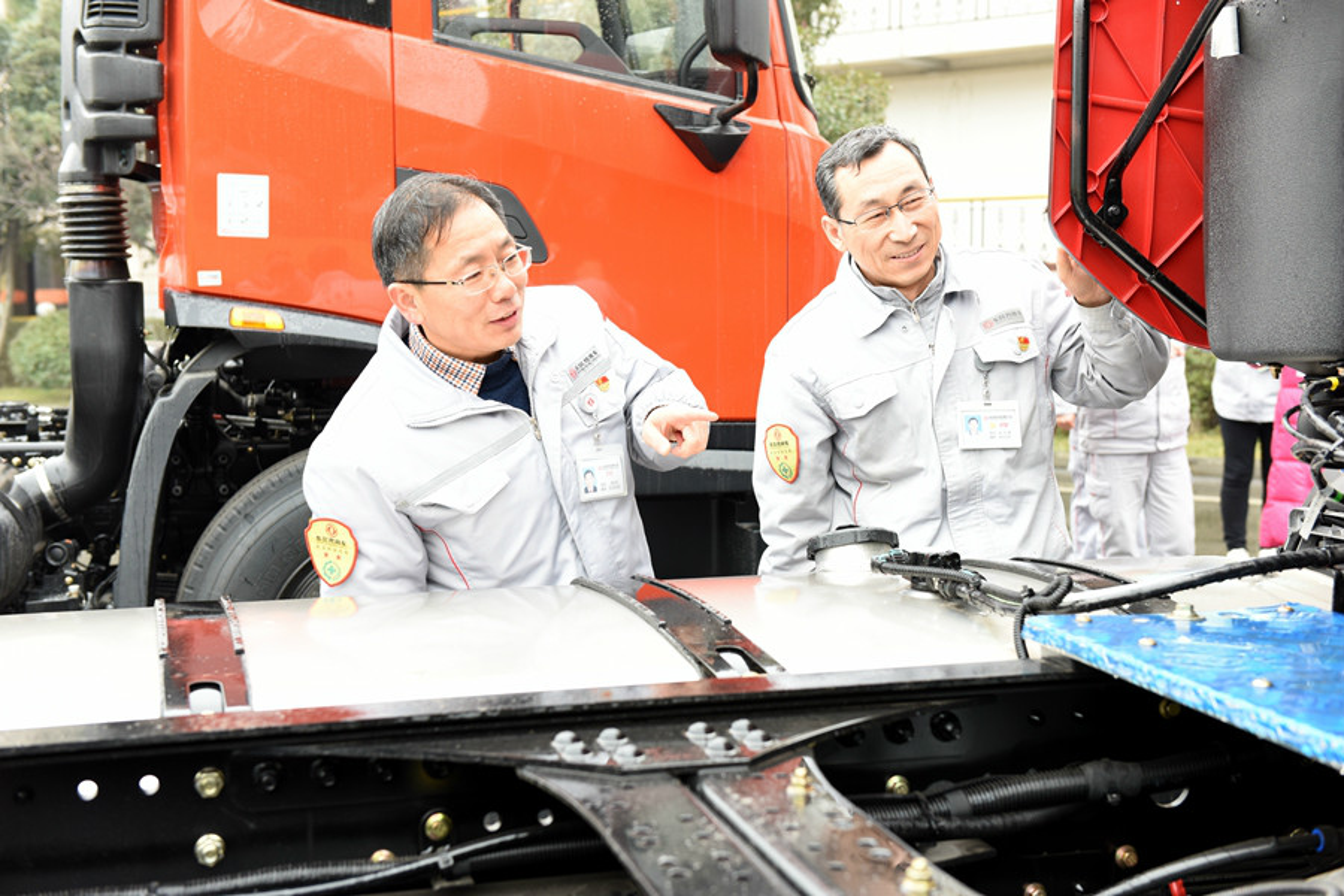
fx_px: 1867
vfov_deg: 27.0
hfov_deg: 39.6
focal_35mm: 50
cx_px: 672
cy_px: 448
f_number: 5
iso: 640
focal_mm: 50
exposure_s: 1/160
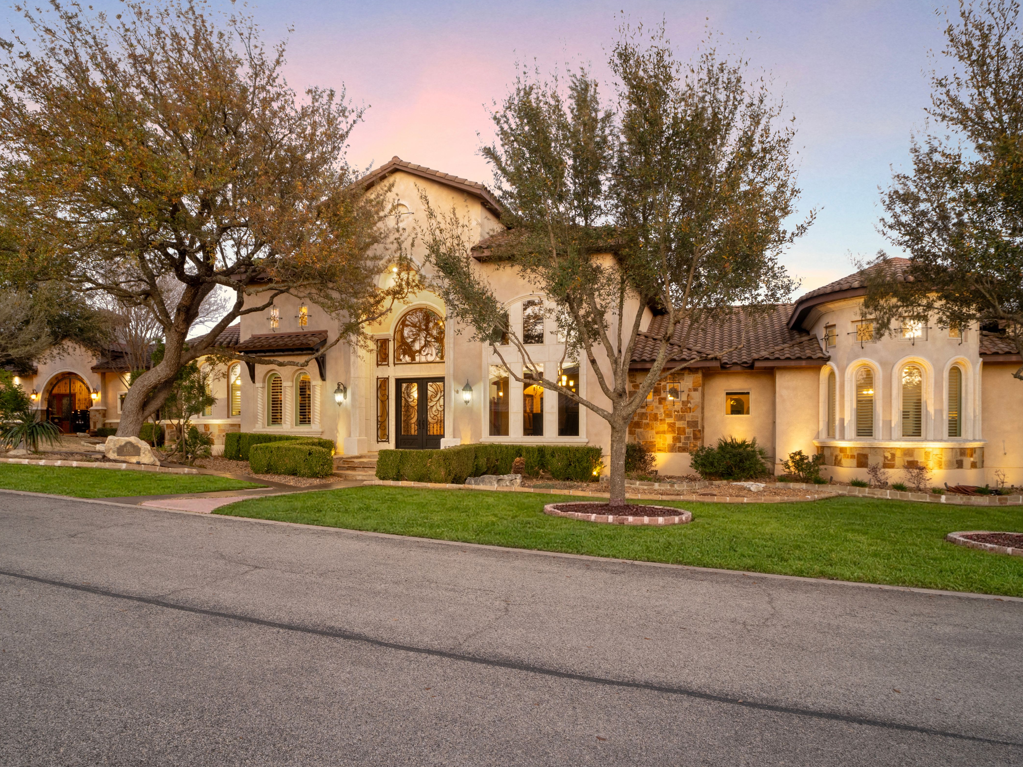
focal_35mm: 23
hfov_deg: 74.5
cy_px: 434
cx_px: 467
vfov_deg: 59.3
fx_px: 670
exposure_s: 1/1.67
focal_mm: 11
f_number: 8
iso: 800
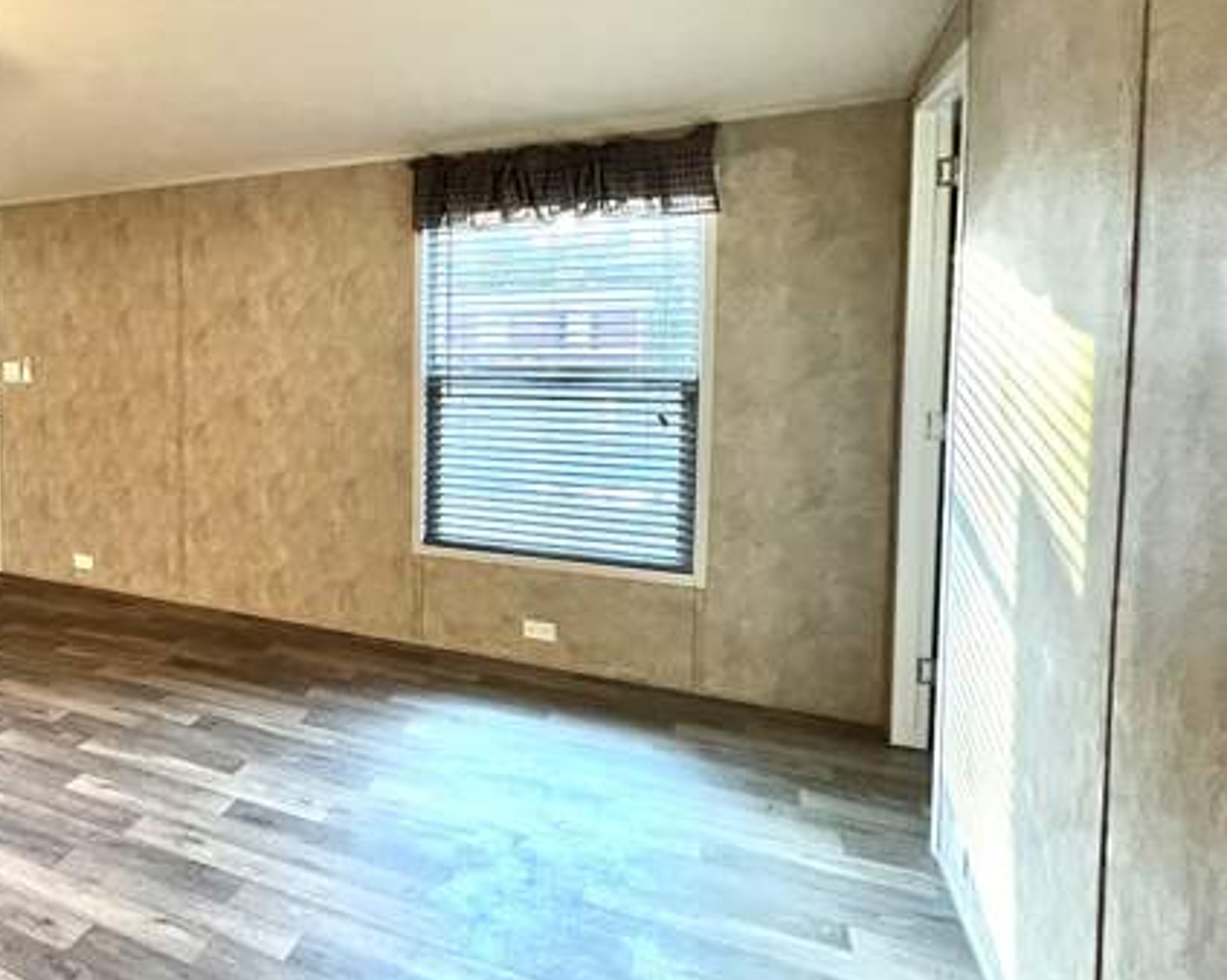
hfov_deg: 57.7
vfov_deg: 58.3
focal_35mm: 24
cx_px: 73
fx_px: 871
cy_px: 391
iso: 400
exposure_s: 1/60
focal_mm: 1.57
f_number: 1.8
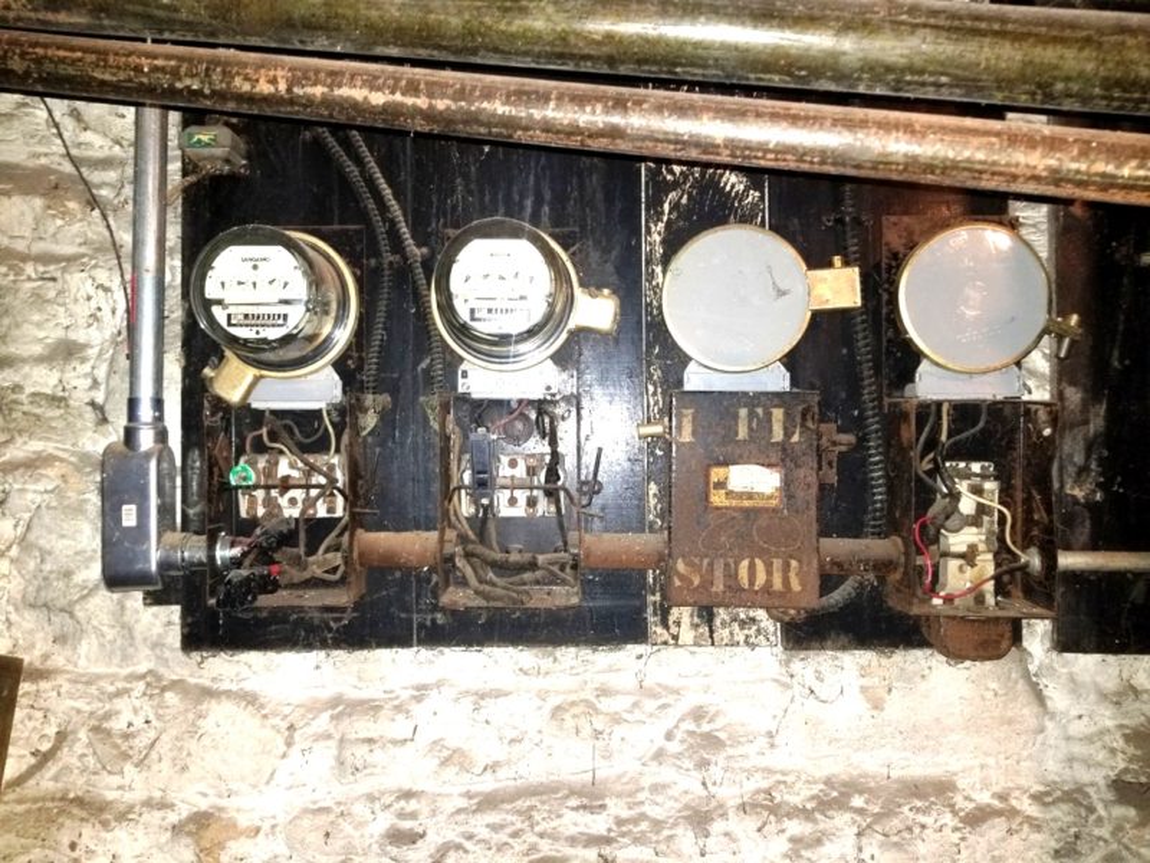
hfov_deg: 67.3
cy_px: 432
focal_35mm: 26
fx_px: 864
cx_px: 575
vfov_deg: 53.1
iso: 125
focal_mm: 4.25
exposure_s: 1/16
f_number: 1.7
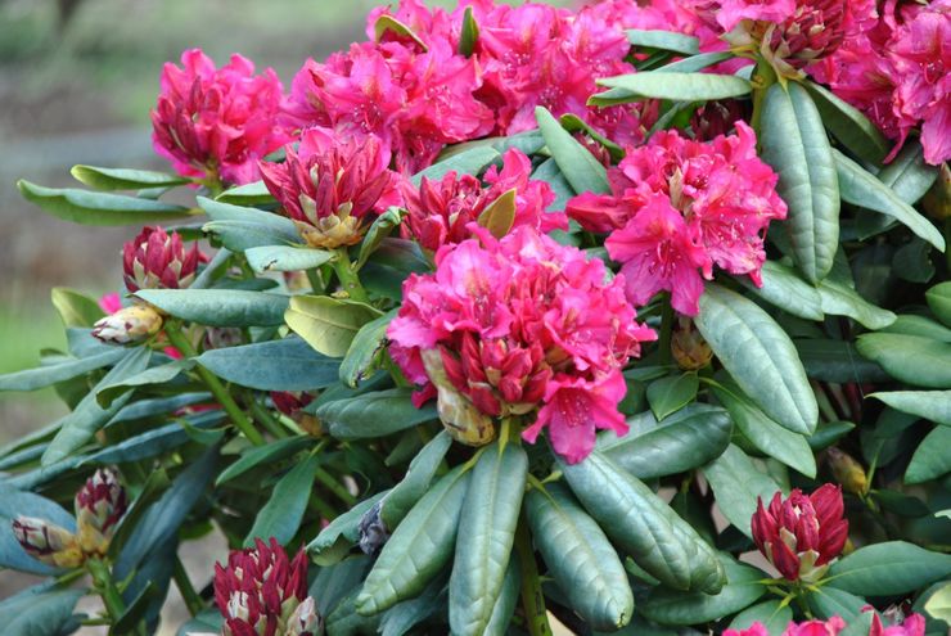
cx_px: 476
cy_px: 318
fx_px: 7933
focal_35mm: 300
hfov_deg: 6.9
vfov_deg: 4.6
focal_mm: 200
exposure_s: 1/80
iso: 100
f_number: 6.3
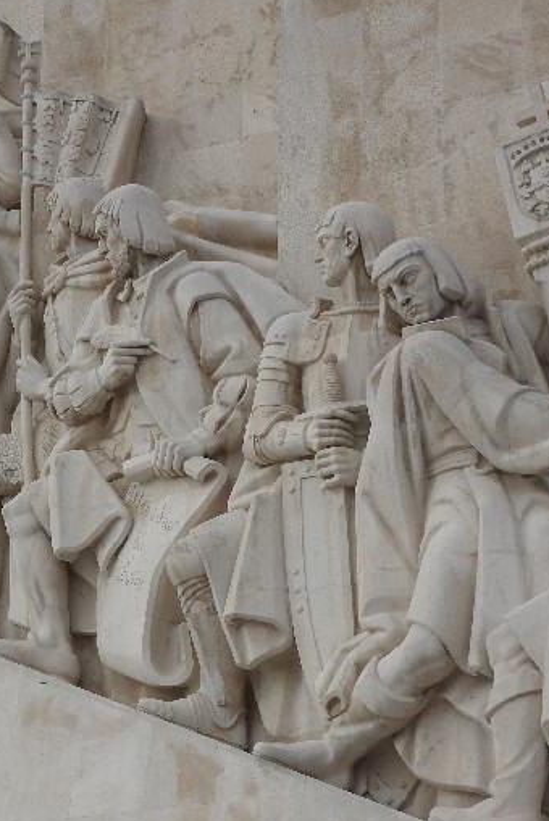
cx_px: -34
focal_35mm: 98
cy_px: 411
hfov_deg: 13.7
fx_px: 2239
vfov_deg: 20.8
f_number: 4.2
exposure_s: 1/800
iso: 100
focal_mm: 10.7
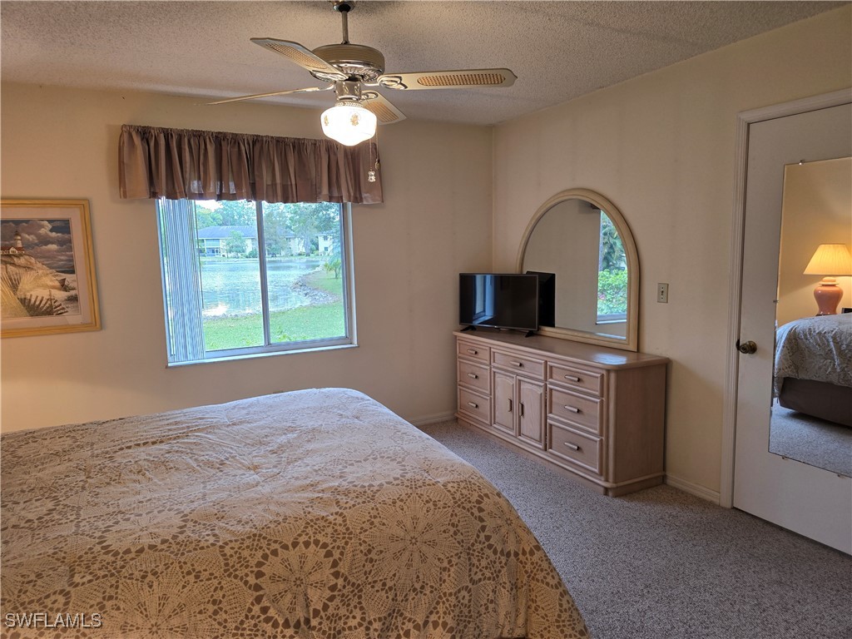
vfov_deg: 58.9
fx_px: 566
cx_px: 426
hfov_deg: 73.9
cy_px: 320
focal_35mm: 23
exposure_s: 1/120
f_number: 1.7
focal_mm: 6.3
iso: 100
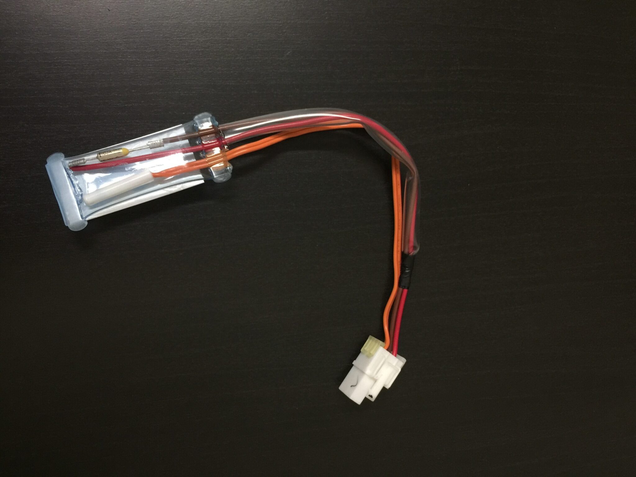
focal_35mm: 29
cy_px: 238
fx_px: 533
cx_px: 318
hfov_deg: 61.7
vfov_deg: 48.2
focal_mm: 4.15
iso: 125
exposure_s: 1/17
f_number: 2.2
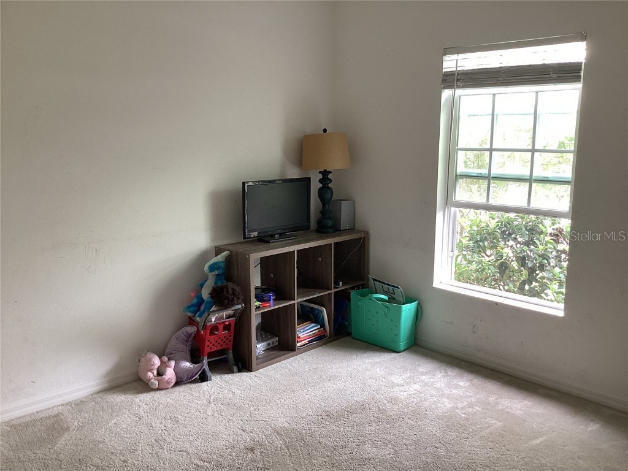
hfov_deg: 58.4
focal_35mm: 31
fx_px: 562
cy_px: 236
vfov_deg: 45.4
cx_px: 314
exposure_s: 1/60
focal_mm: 3.3
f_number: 2.4
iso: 80
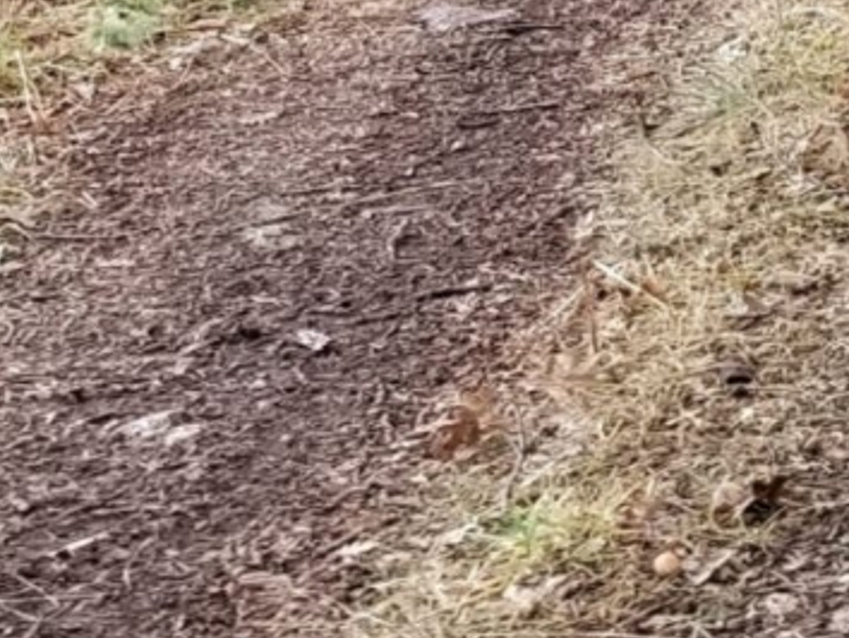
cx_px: 1245
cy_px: -391
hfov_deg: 12.7
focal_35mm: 148
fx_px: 3632
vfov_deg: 9.7
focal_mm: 4.3
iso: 64
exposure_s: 1/120
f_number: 1.7
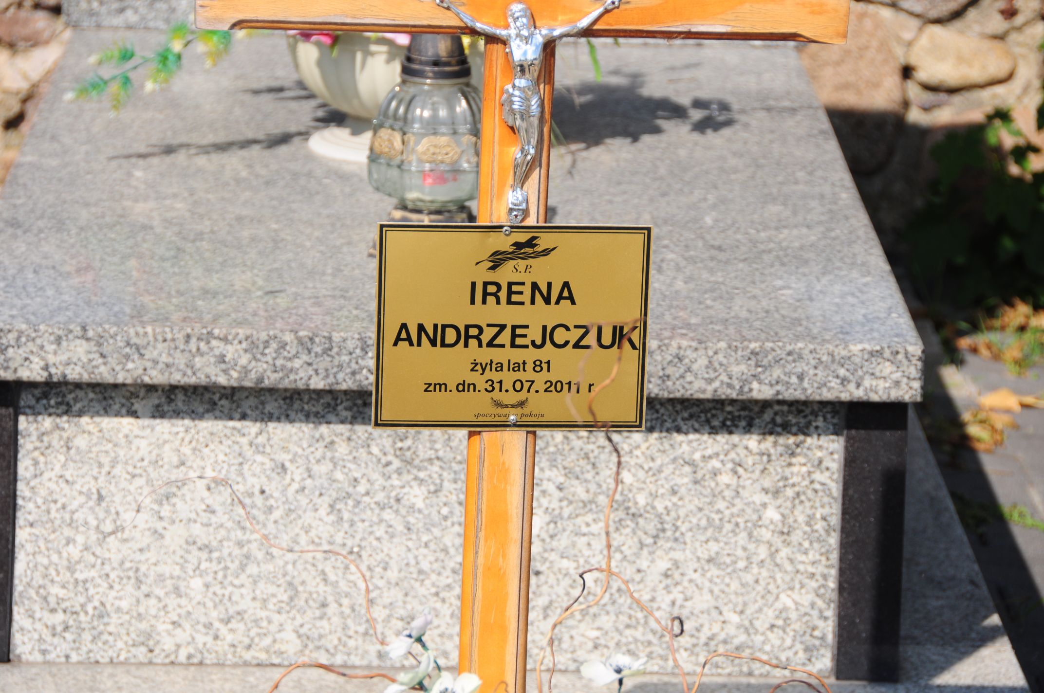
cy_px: 346
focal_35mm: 168
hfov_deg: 12.2
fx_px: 4866
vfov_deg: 8.2
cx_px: 522
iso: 200
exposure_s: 1/800
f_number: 7.1
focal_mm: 112
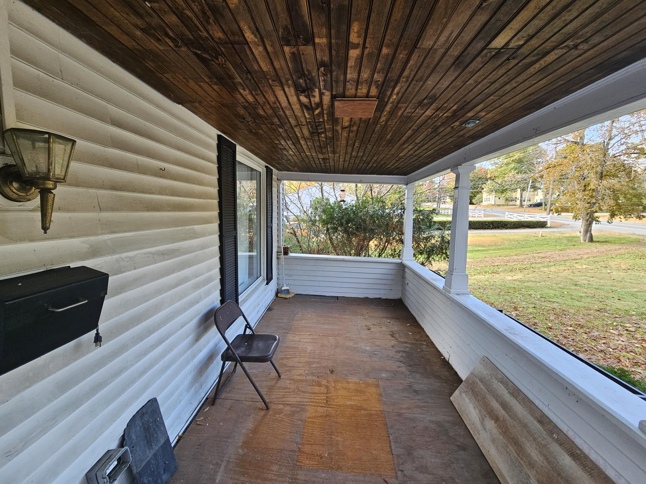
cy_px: 242
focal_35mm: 13
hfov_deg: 106.2
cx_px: 323
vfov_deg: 89.9
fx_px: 243
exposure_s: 1/120
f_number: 2.2
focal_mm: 2.2
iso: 80
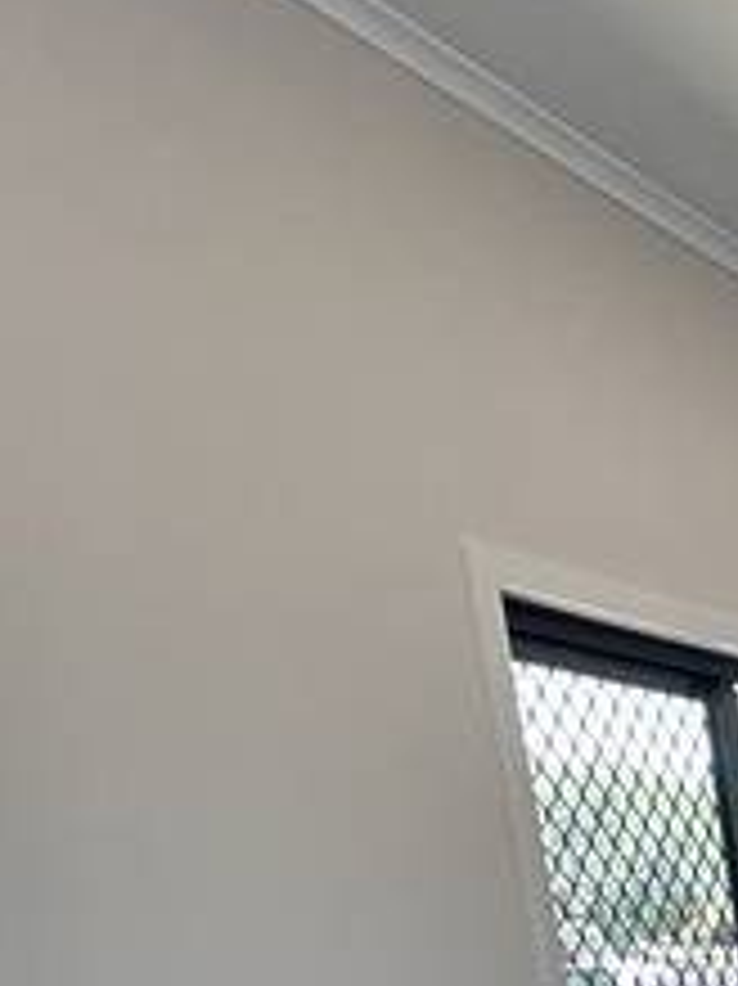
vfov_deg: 25.6
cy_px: 1364
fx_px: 1764
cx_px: 1742
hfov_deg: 15.0
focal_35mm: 62
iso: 80
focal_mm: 2.22
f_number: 2.2
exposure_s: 1/100
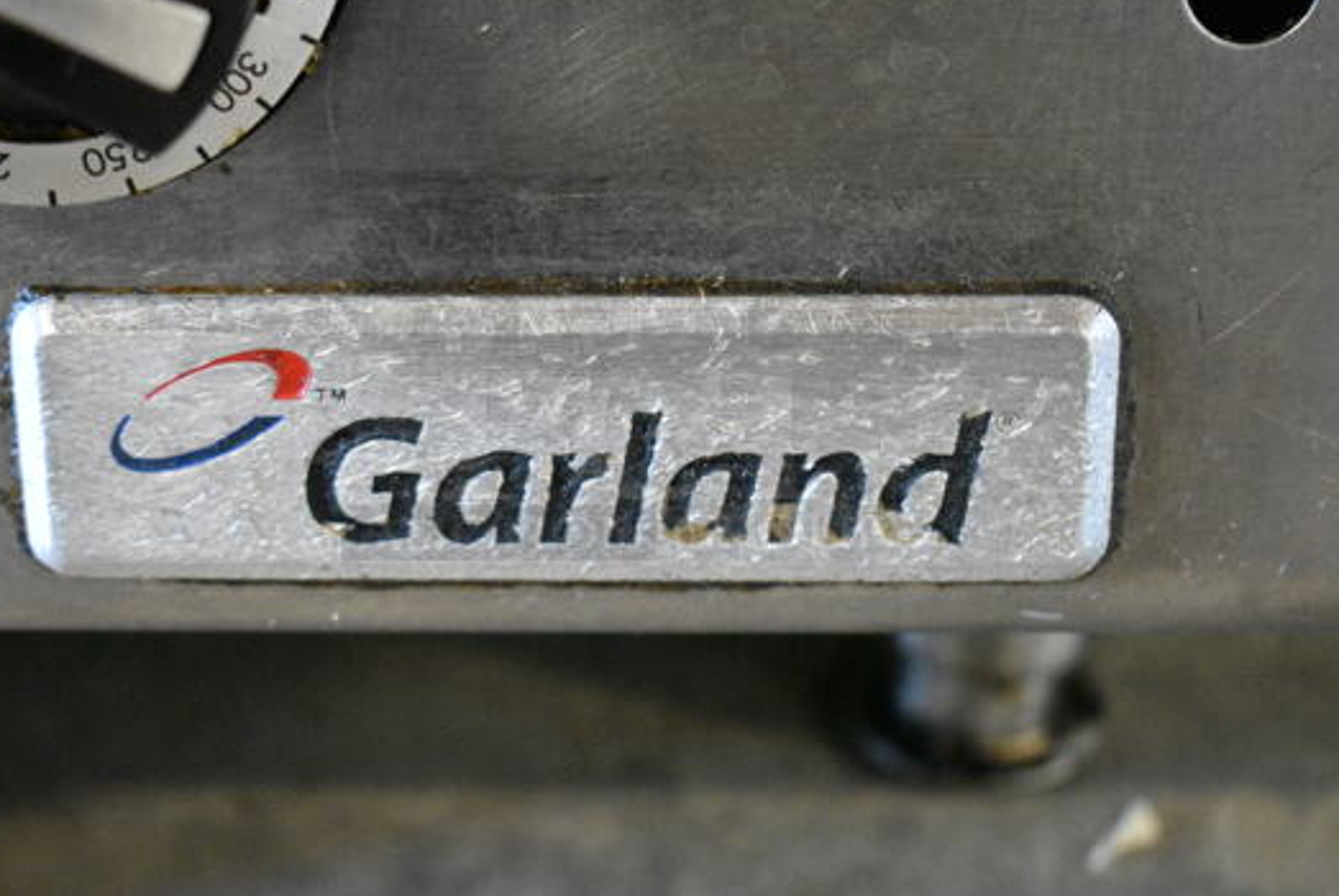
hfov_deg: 28.8
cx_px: 627
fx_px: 2606
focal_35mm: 70
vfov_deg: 19.5
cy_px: 425
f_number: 4.8
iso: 6400
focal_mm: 40
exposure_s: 1/125
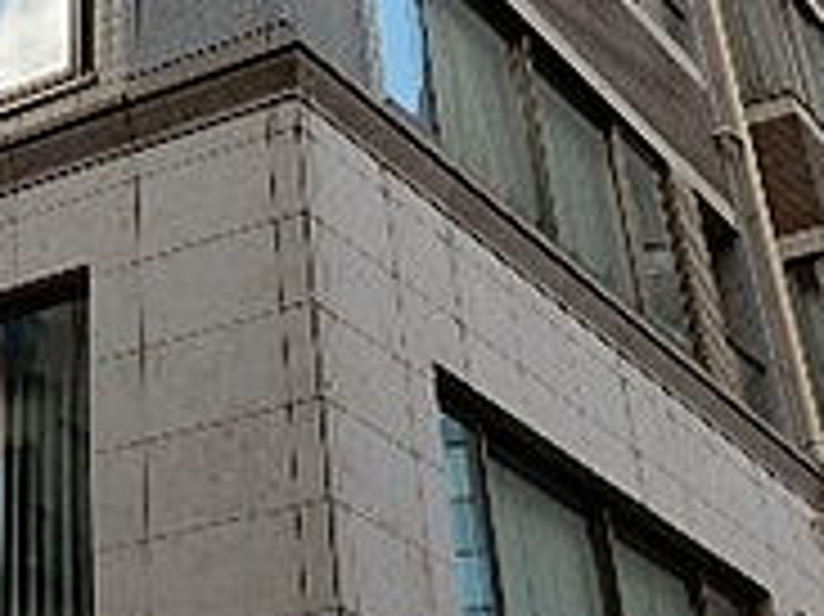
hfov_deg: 23.2
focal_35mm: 82
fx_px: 1951
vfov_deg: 16.8
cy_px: -211
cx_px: 77
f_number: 3.7
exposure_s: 1/400
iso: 125
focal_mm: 4.5
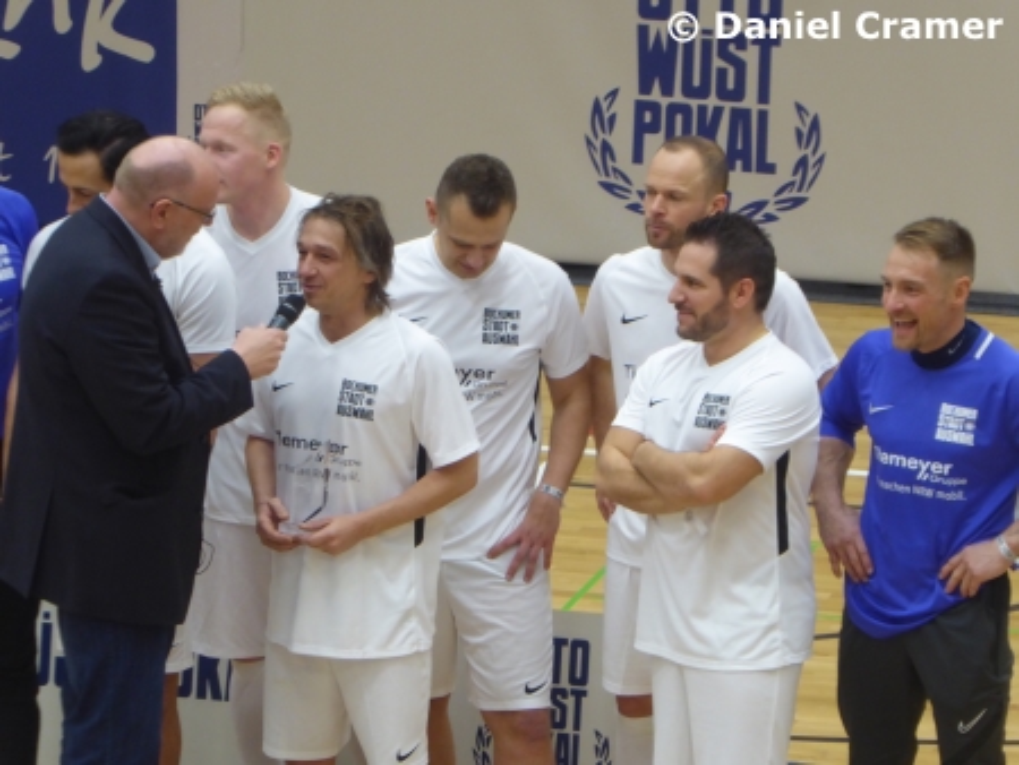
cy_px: 382
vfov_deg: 5.0
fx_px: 8836
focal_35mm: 300
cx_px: 510
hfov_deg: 6.6
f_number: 5.8
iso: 400
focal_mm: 53.8
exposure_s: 1/25
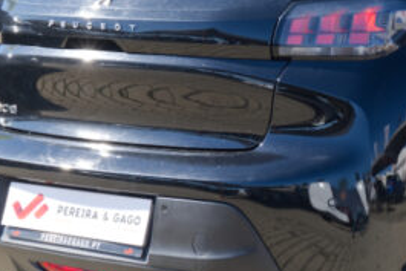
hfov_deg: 12.2
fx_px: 1873
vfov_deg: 8.3
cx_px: 447
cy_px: 93
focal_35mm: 166
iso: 160
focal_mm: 28.8
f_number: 7.1
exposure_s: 1/100
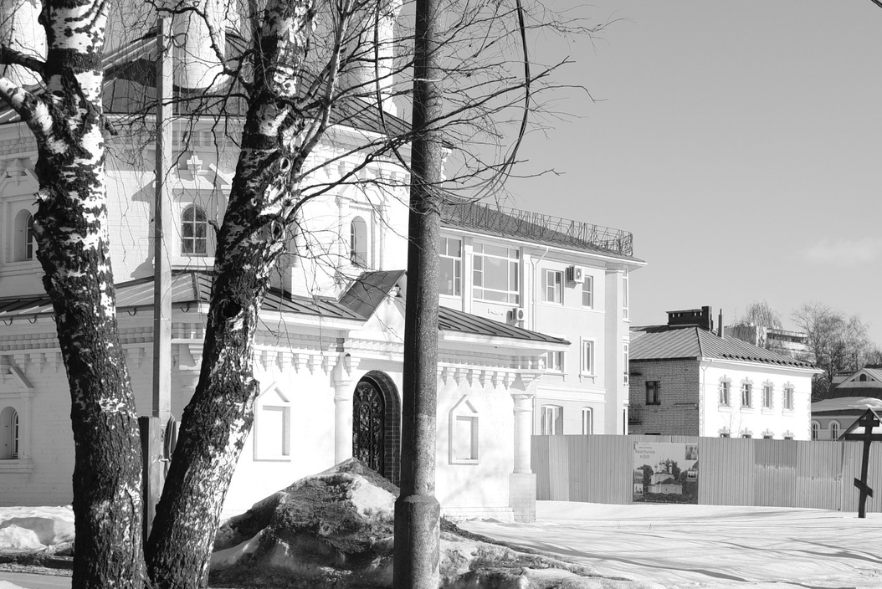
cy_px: 372
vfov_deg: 16.1
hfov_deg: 23.9
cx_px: 421
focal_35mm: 85
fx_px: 2084
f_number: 8
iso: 125
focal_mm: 35
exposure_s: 1/800
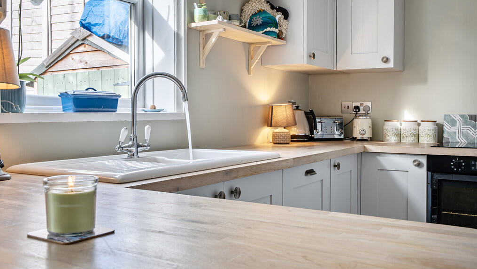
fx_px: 481
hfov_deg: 52.8
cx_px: 237
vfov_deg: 31.2
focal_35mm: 38
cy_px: 122
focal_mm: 24
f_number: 8
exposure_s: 1/6
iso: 100
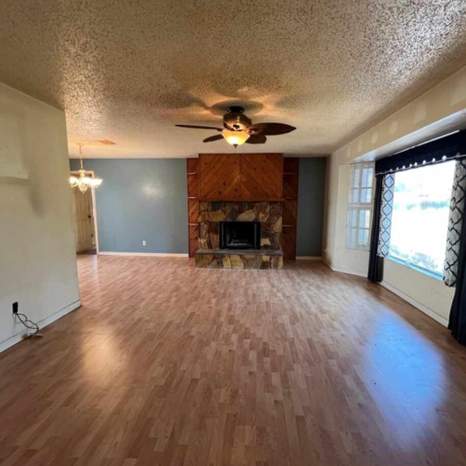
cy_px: 237
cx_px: 244
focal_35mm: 16
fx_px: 244
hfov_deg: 87.4
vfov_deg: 87.4
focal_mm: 1.57
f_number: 1.8
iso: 250
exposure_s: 1/120
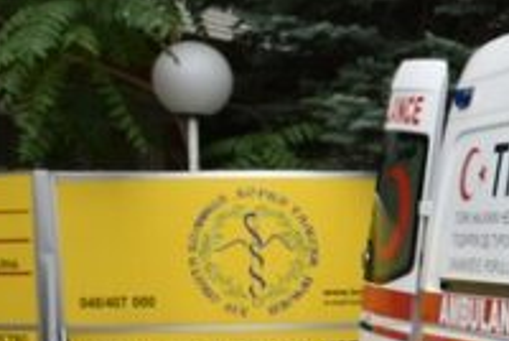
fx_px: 1628
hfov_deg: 15.7
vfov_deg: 11.8
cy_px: 379
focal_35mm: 115
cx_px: 863
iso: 160
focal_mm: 20
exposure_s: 1/200
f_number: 5
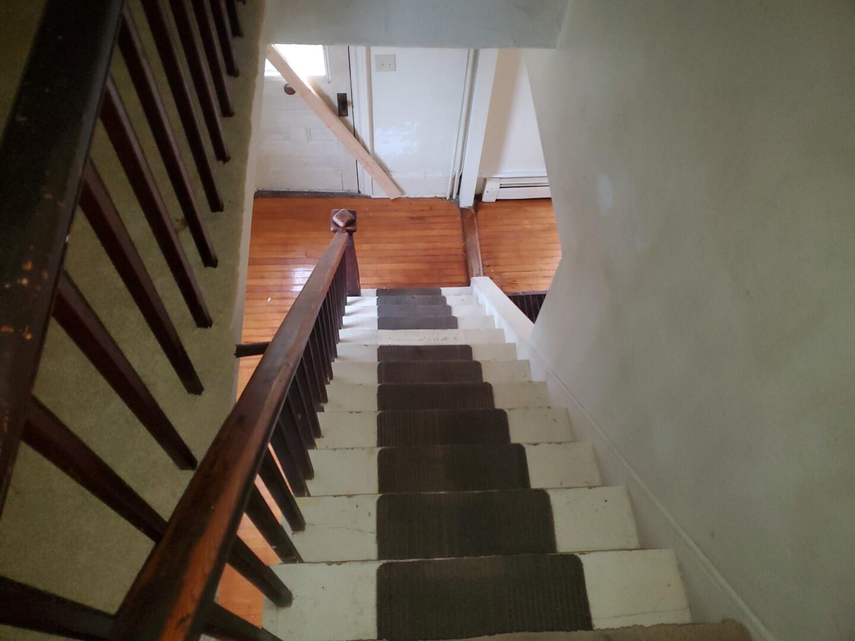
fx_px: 642
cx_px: 428
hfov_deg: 67.3
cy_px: 320
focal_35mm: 26
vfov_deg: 53.1
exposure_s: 1/10
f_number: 1.5
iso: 250
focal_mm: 4.3
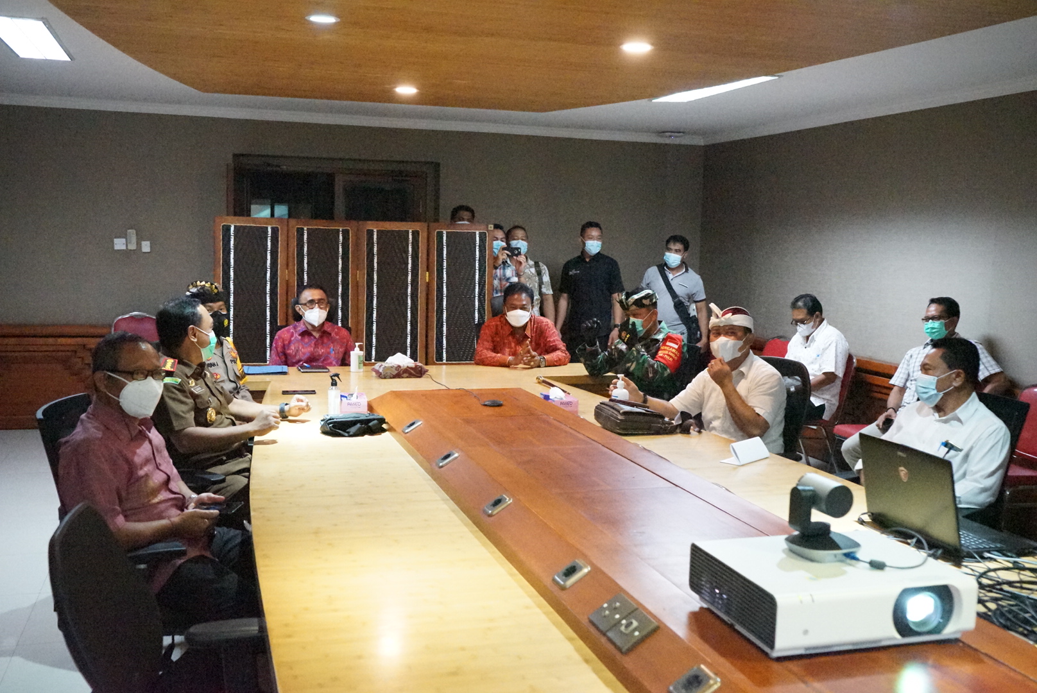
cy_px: 346
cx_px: 518
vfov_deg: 37.9
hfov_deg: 54.4
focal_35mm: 35
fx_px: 1009
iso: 25600
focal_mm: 35
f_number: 5.6
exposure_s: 1/200
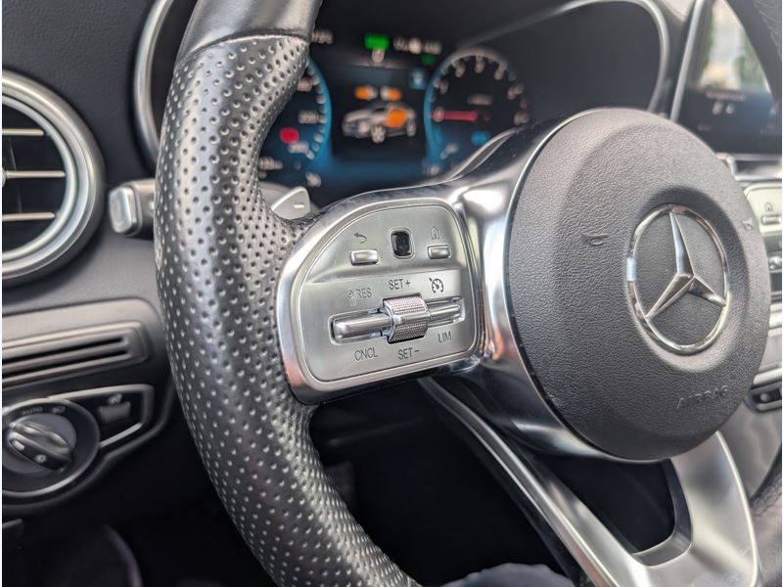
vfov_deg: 56.8
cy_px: 294
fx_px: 543
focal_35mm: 24
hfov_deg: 71.6
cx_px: 392
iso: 21
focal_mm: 6.9
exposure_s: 1/129
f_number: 1.68
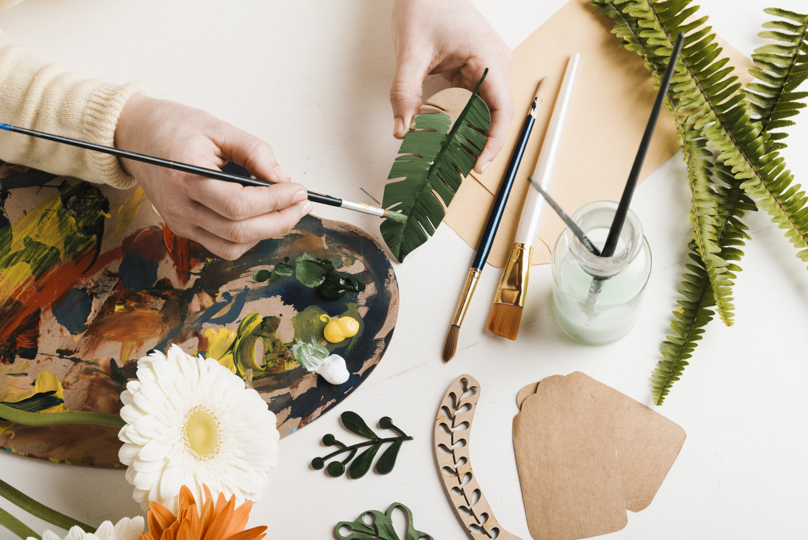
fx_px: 1572
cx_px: 404
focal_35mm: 70
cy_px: 270
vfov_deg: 19.5
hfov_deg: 28.8
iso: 100
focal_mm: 70
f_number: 8
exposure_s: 1/160
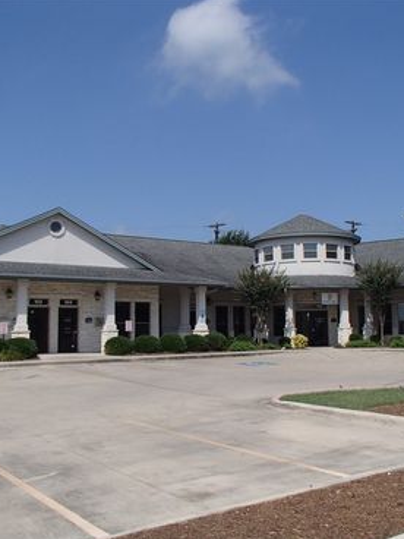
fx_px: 591
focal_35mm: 38
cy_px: 270
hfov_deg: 37.7
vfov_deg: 49.0
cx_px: 225
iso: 100
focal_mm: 5
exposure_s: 1/160
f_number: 11
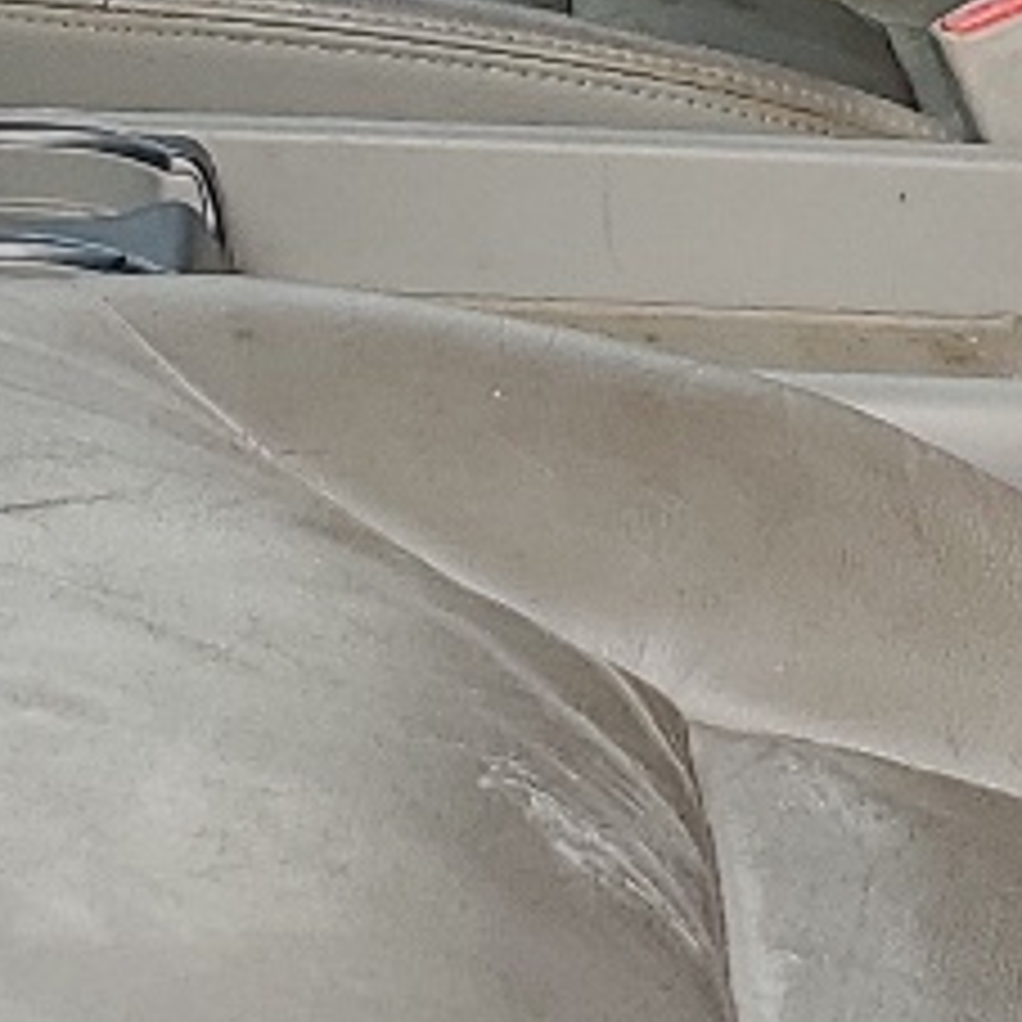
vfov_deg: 10.7
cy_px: -86
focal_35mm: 162
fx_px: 5411
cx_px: 261
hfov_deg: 10.8
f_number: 1.5
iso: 50
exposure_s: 1/625
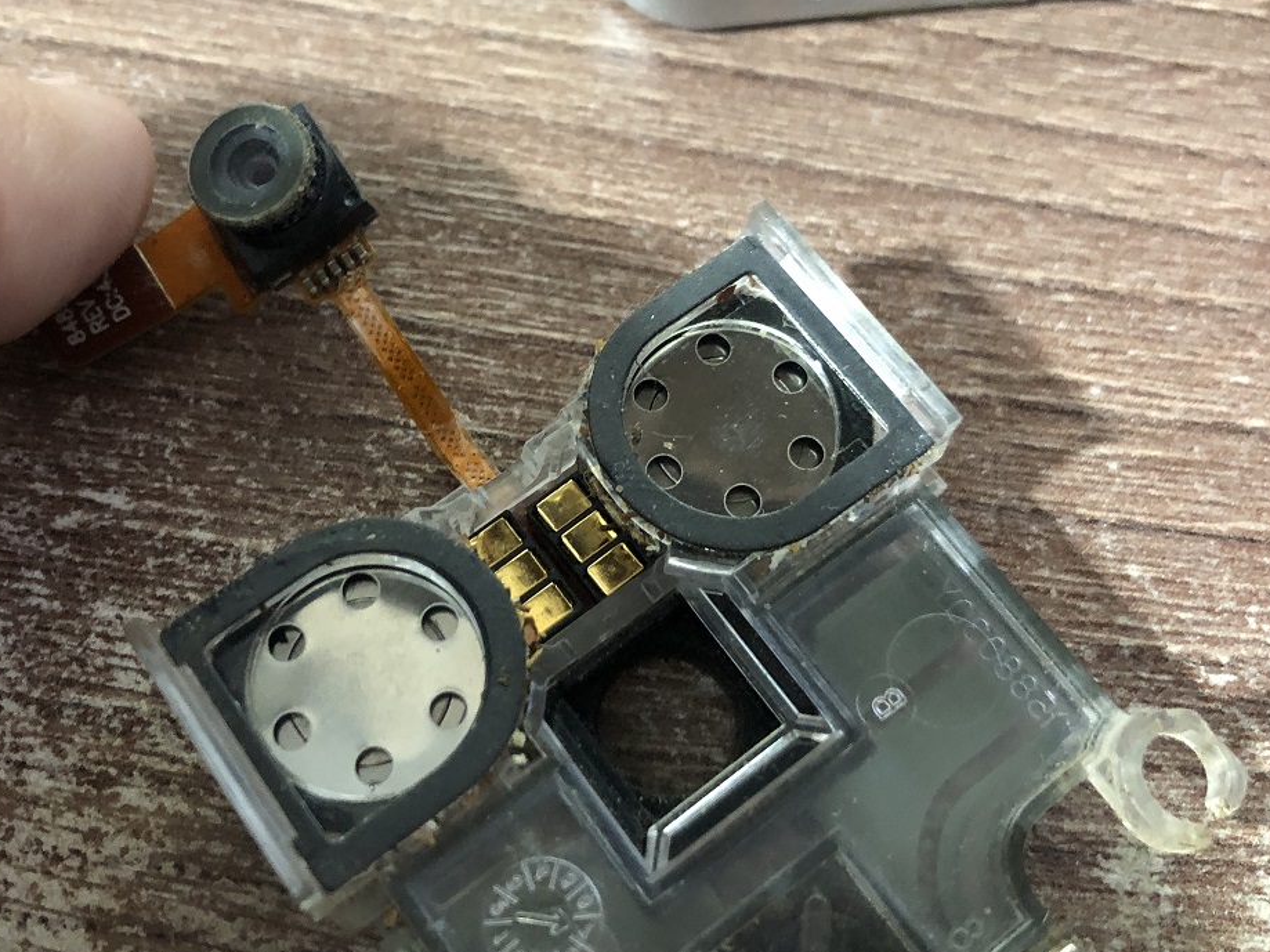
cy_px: 420
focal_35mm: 39
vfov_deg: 36.8
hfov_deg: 47.8
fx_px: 1431
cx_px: 578
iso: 80
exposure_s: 1/7
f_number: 1.8
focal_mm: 4
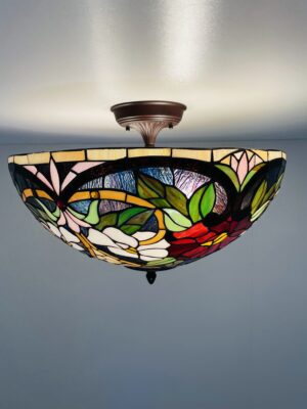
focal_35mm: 26
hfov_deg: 53.1
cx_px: 154
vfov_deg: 67.3
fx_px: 307
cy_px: 204
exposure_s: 1/100
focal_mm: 4.2
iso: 80
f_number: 1.6
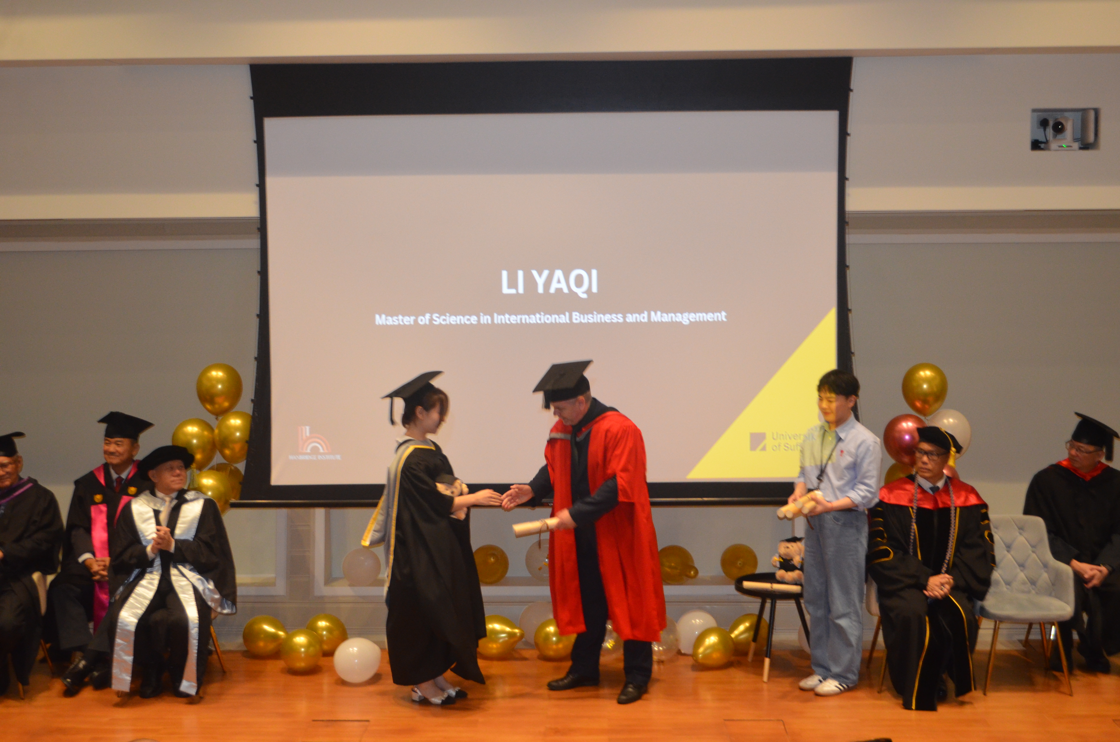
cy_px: 371
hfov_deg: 41.2
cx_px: 560
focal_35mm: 48
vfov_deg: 28.0
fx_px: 1490
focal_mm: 32
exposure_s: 1/60
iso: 1400
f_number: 4.8
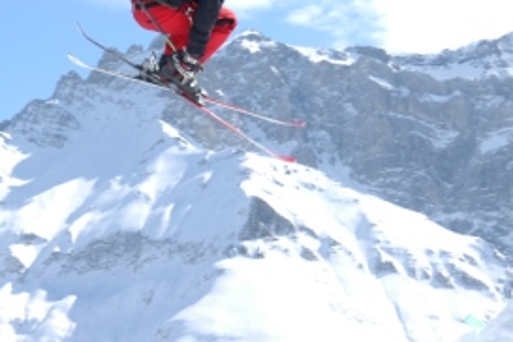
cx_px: 210
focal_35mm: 128
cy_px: 85
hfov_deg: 16.0
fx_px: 1824
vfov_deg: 10.7
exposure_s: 1/500
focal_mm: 52
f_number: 11
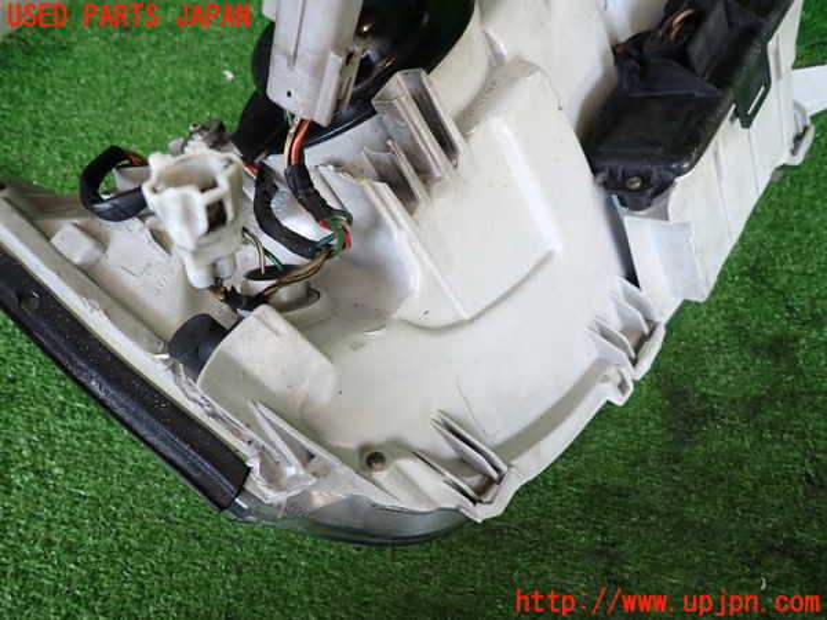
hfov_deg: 69.4
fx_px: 597
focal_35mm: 25
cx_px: 414
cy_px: 310
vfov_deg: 54.9
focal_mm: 4.5
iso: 125
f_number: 2
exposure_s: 1/125
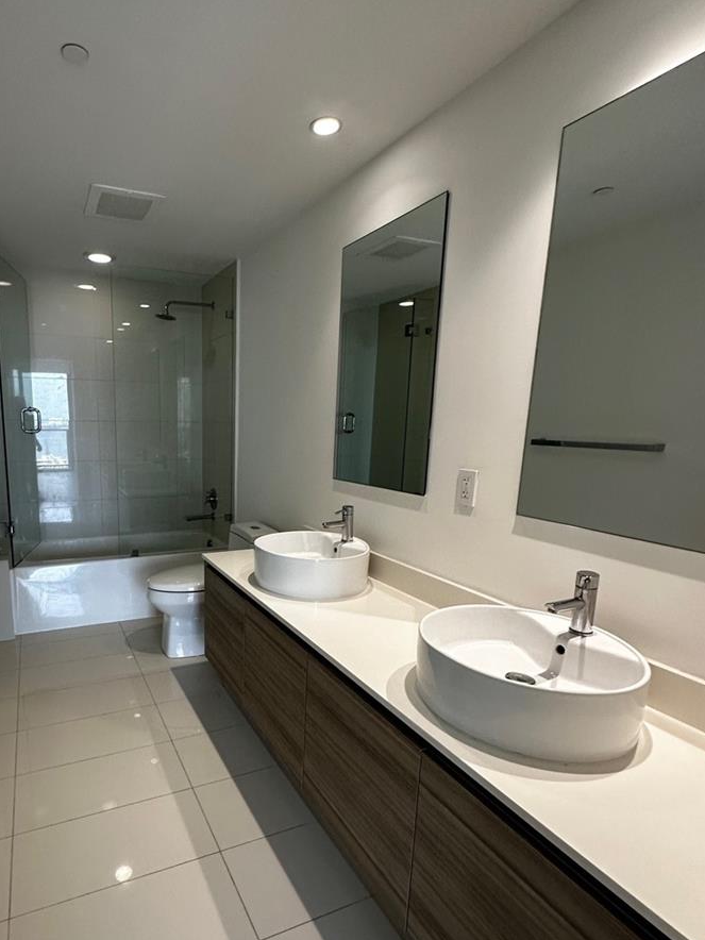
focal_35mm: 19
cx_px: 238
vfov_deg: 84.4
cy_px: 517
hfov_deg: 66.9
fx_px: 516
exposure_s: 1/120
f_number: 2.2
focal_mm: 2.22
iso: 200
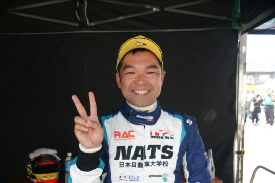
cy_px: 92
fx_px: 275
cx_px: 138
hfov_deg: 53.1
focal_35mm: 36
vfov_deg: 36.9
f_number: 5.6
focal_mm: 24
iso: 400
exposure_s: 1/80
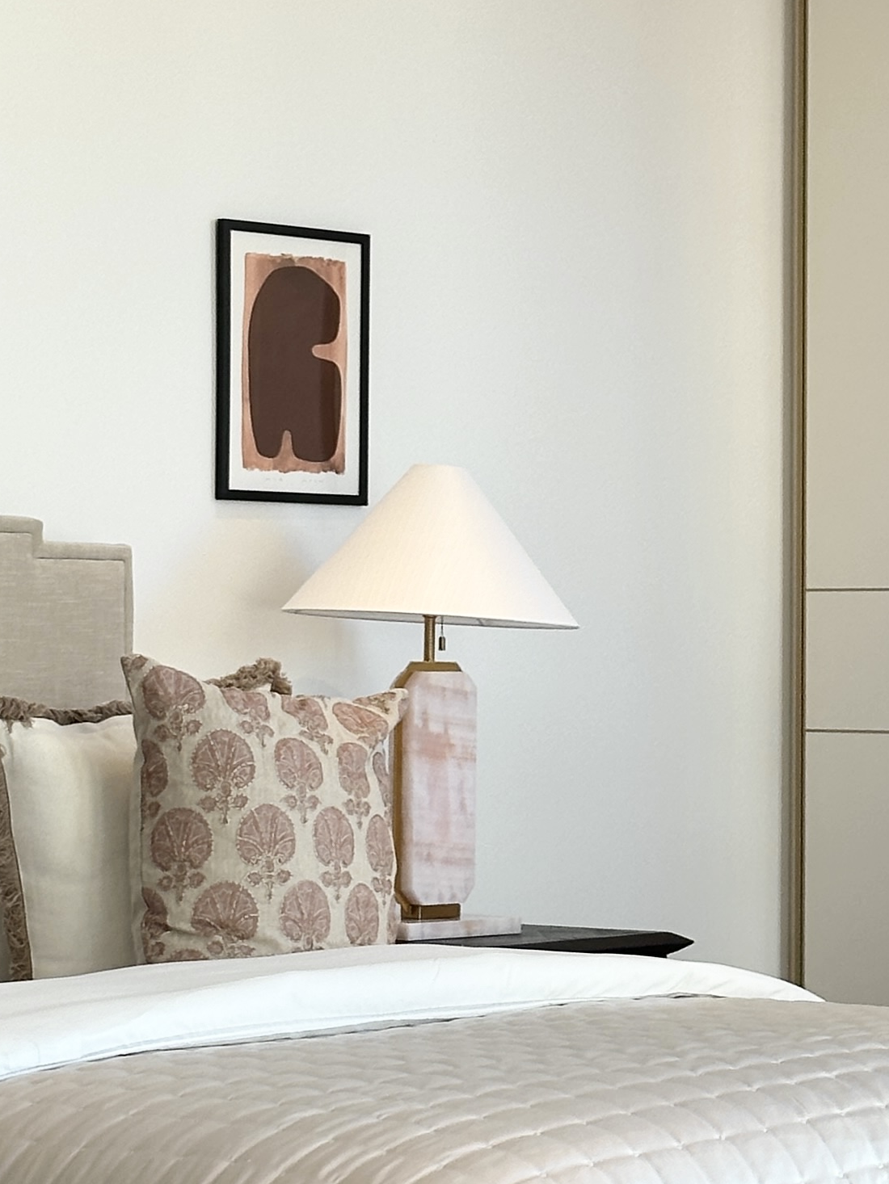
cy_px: 713
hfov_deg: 11.2
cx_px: 706
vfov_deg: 14.9
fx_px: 4519
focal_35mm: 132
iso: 50
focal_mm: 6.86
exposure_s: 1/211
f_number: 1.78
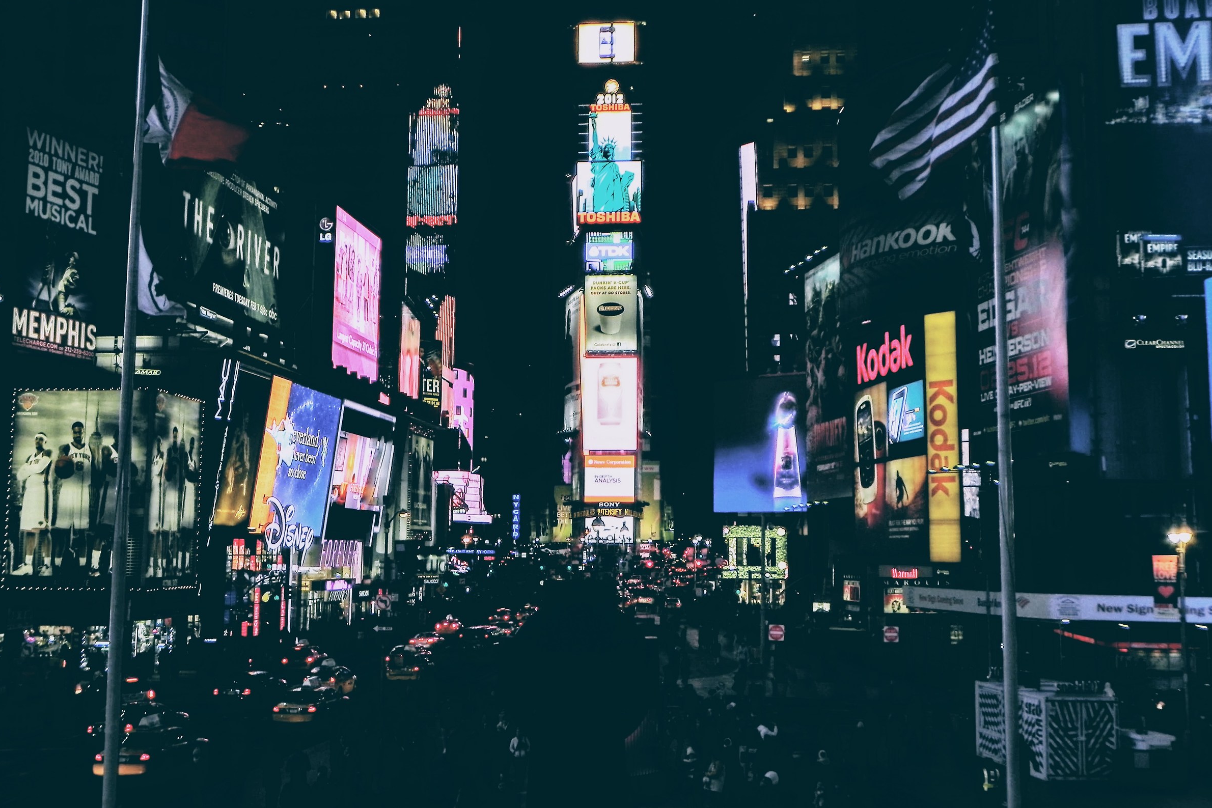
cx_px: 605
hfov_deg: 45.4
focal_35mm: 43
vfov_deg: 31.2
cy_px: 373
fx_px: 1448
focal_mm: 7.3
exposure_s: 1/134
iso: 160
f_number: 4
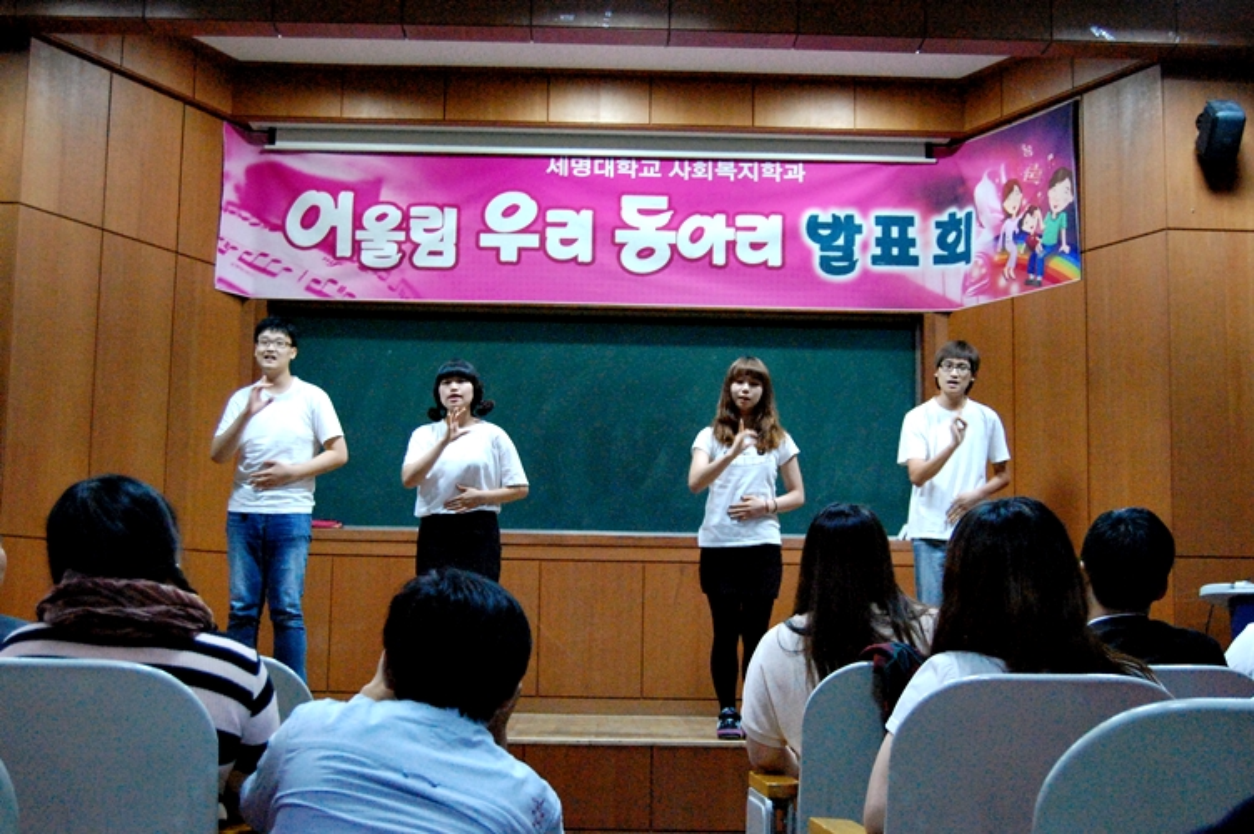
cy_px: 417
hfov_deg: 41.1
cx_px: 627
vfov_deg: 28.0
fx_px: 1671
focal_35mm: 48
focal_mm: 32
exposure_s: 1/40
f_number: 4.5
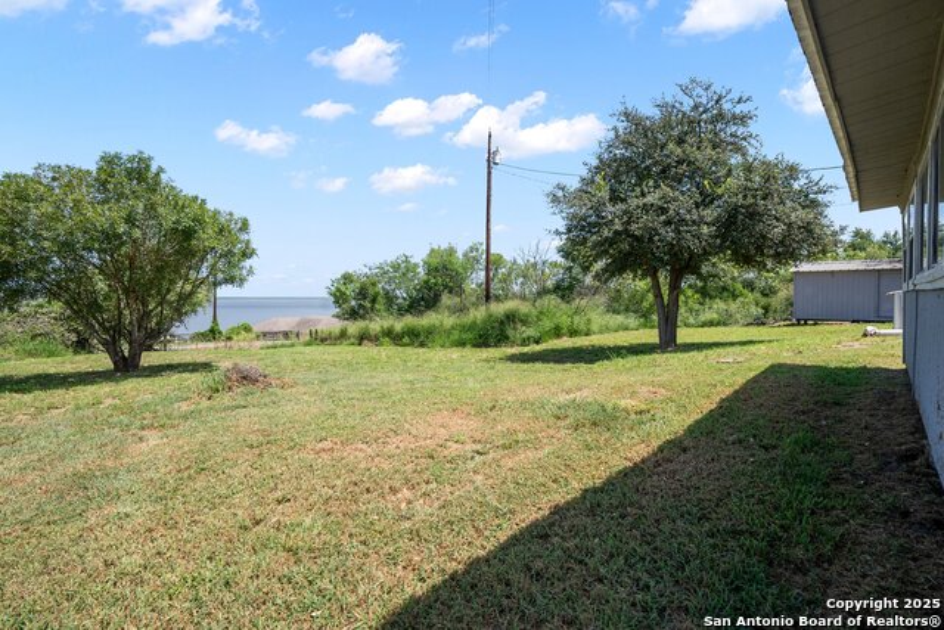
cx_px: 472
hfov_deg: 96.7
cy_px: 315
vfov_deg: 73.8
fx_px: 420
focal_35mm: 16
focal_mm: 16
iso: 80
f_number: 9
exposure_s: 1/125
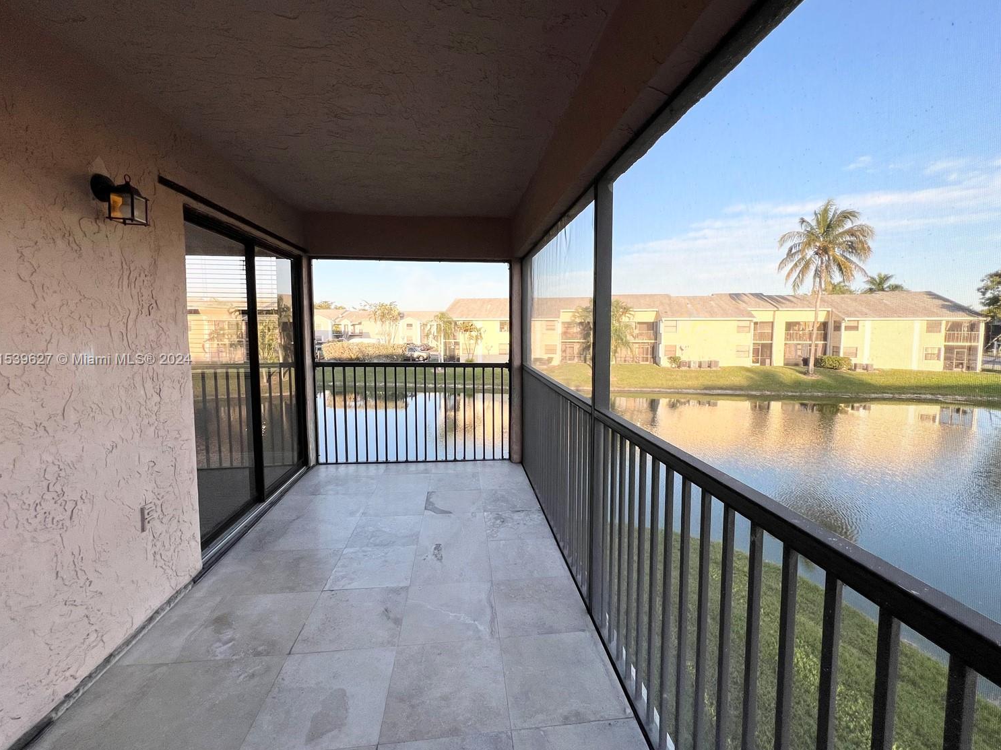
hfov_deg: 102.0
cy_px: 360
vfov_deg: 85.6
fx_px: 405
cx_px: 515
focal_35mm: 14
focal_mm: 1.57
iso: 32
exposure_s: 1/338
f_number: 1.8
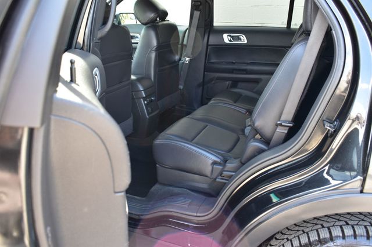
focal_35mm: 32
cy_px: 124
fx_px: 325
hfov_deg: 59.5
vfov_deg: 41.7
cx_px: 186
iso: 400
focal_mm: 21
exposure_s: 1/25
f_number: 7.1
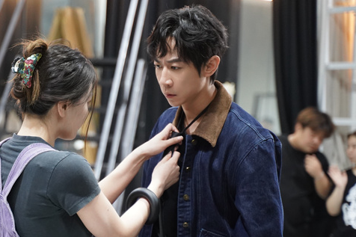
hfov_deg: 16.2
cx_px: 88
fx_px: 1245
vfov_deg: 10.9
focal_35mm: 126
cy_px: 163
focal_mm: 75
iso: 4000
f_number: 2.8
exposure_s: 1/160
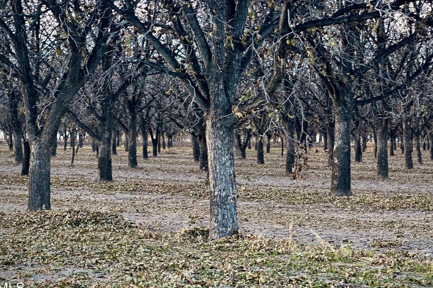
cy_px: 62
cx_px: 251
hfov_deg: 16.6
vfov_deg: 11.1
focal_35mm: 123
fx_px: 1479
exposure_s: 1/99
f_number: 2.8
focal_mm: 9
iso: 50
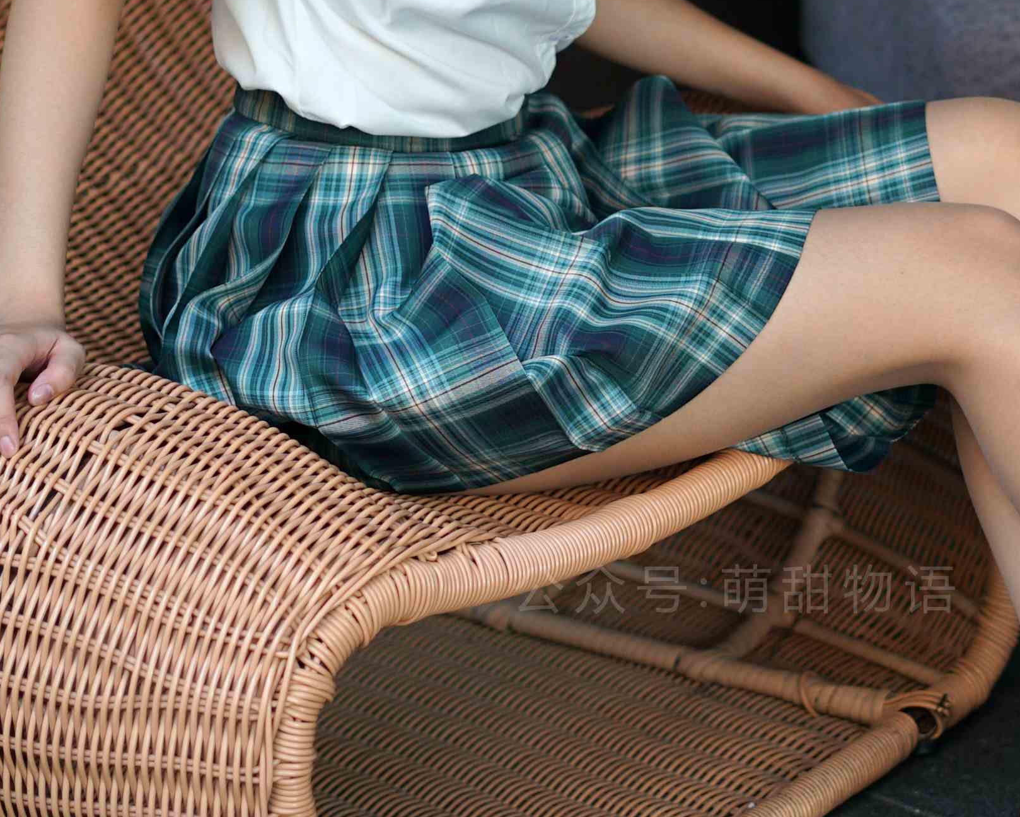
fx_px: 3714
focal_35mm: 123
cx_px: 858
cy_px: 187
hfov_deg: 15.5
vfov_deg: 12.5
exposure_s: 1/400
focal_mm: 50
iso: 200
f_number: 2
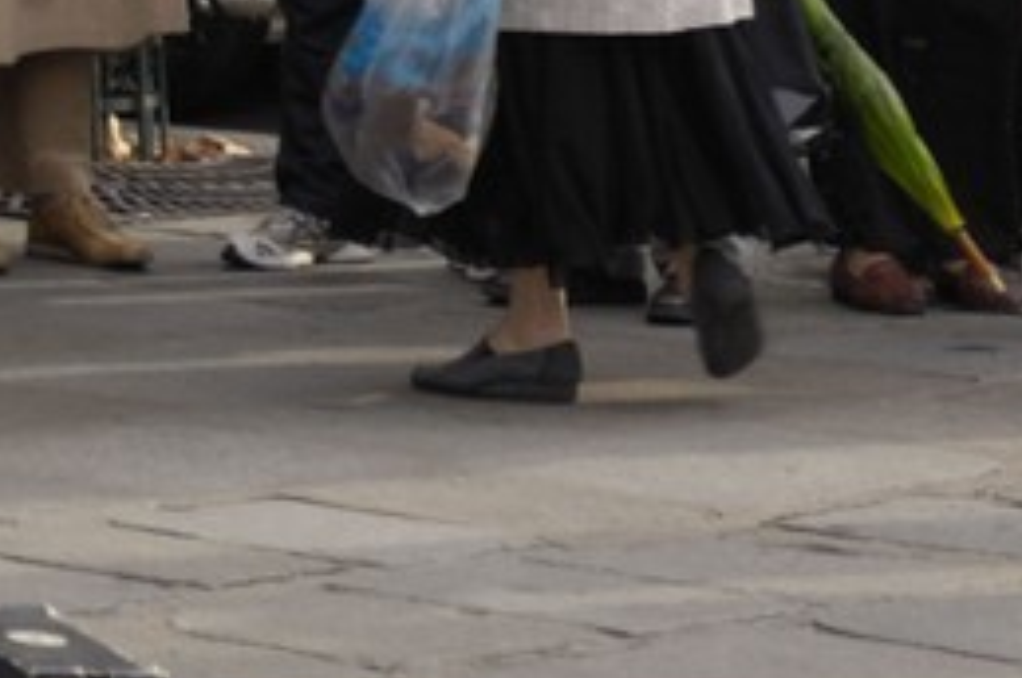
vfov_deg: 5.1
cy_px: -1088
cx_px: -1835
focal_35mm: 259
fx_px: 7343
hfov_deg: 7.2
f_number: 4.5
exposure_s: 1/125
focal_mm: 28
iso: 100
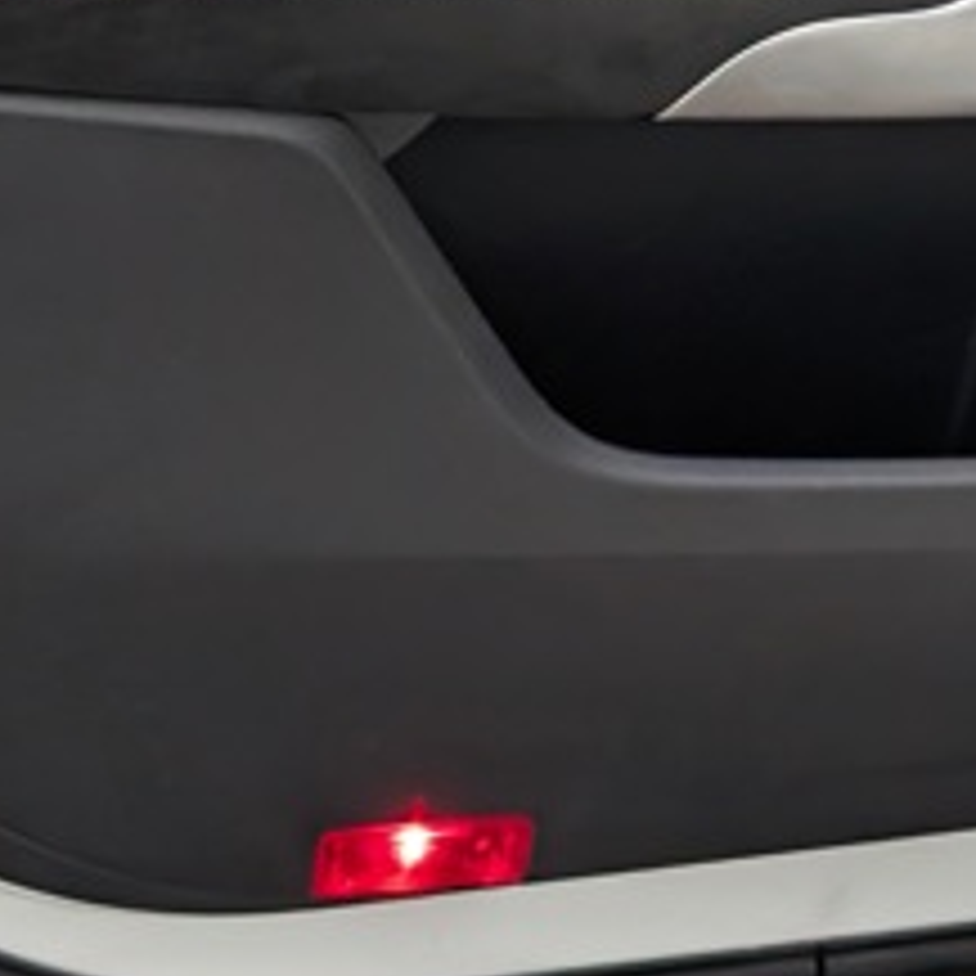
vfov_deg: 10.7
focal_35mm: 160
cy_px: -301
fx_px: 5104
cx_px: 711
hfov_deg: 10.9
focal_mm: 6.9
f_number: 1.68
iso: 415
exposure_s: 1/266
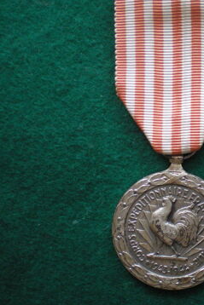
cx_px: 191
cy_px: 152
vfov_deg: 37.5
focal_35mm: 53
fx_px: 450
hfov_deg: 24.6
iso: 400
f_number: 3.1
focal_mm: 6.3
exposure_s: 1/30
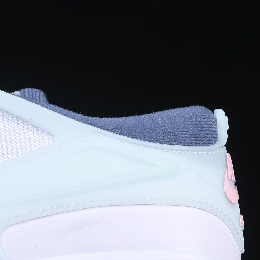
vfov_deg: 7.3
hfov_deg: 7.2
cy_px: 155
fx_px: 2031
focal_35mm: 239
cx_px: -78
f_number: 8
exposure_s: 1/80
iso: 160
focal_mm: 50
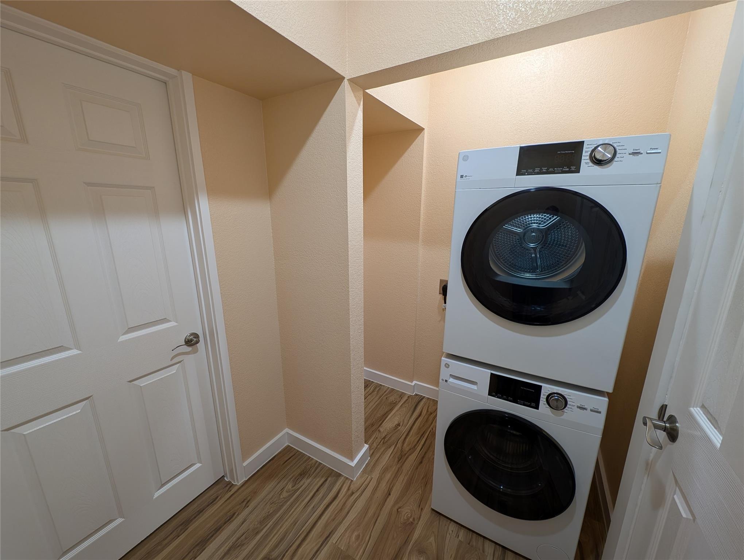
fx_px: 258
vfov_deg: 94.6
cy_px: 280
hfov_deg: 110.5
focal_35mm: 12
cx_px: 372
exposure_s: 1/24
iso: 40
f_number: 1.95
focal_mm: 2.23
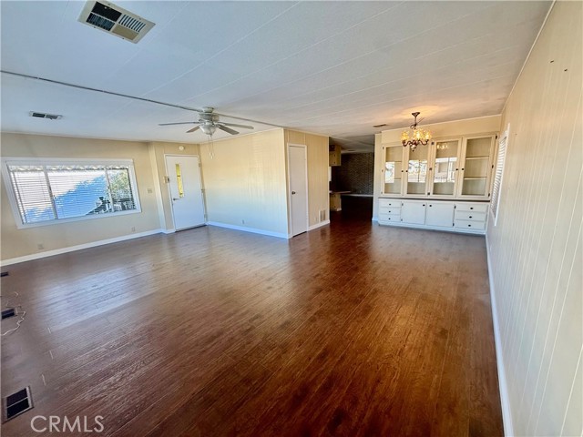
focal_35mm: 14
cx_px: 292
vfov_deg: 85.7
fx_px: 236
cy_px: 218
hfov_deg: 102.1
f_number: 2.2
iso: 100
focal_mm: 2.22
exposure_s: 1/120
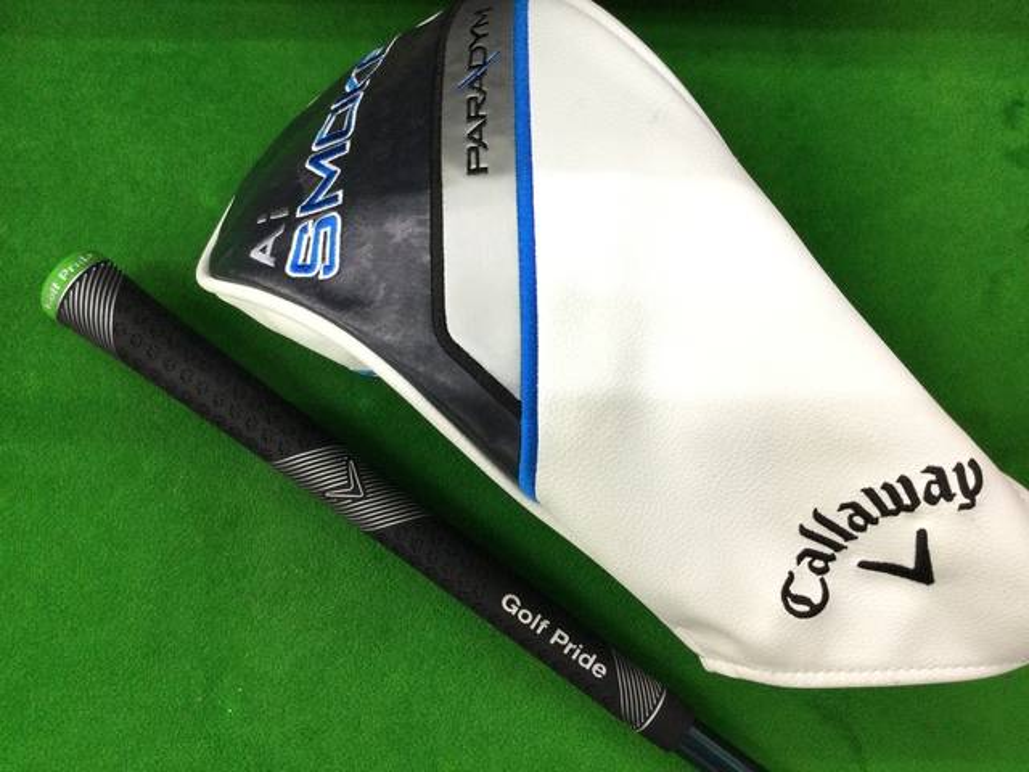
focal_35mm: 31
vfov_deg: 45.4
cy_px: 386
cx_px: 514
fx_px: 922
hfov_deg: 58.4
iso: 50
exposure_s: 1/30
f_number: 2.4
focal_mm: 3.3
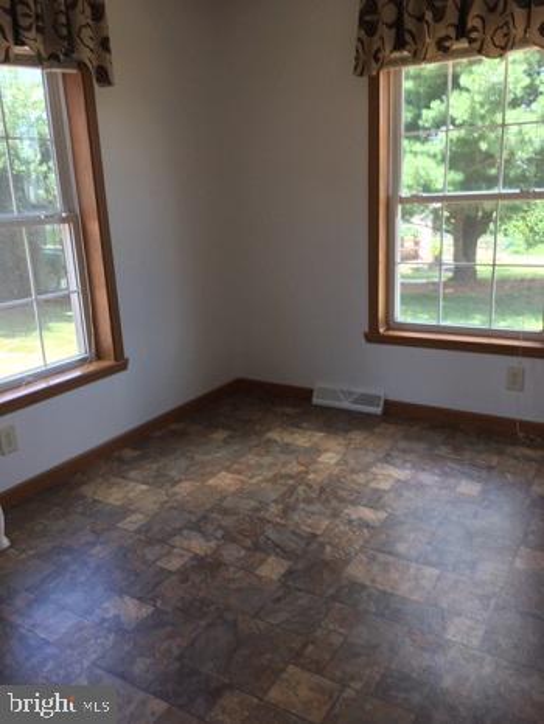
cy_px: 362
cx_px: 272
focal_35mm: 29
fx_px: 607
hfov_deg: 48.3
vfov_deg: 61.6
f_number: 2.2
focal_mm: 4.15
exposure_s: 1/40
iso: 32
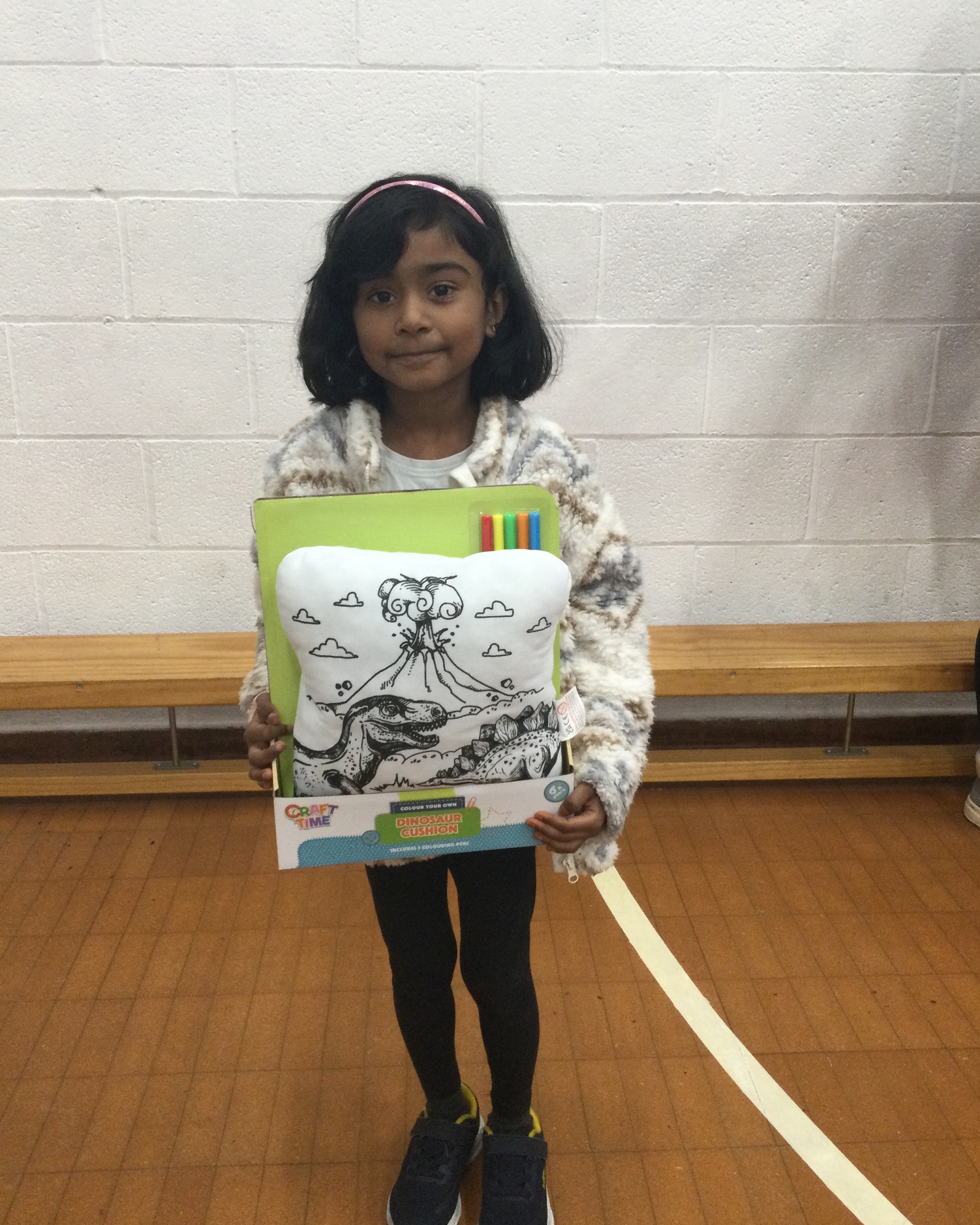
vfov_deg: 54.2
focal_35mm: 33
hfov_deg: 44.5
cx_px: 483
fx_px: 1197
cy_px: 590
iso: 160
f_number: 2.4
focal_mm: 3.3
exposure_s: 1/33
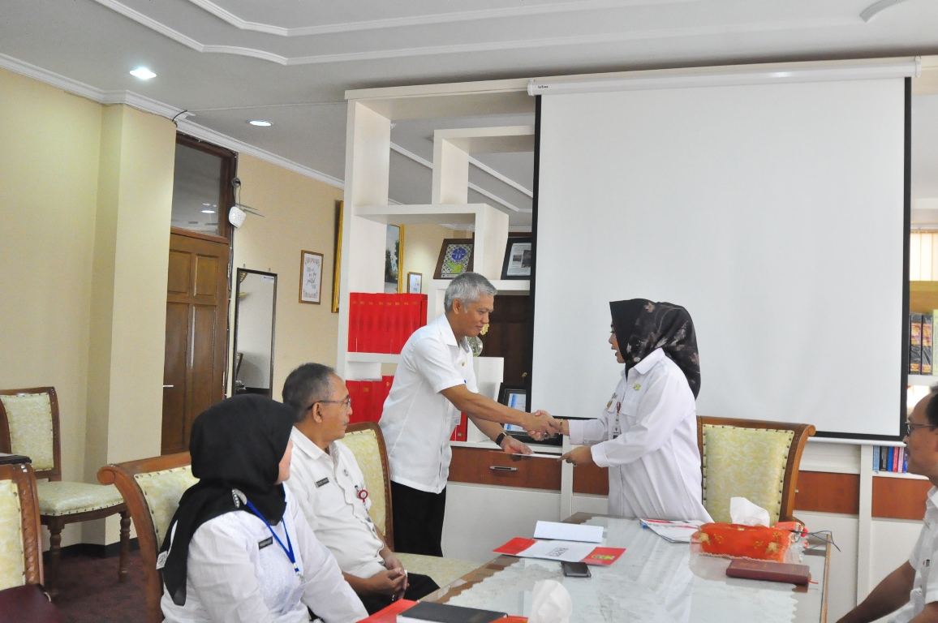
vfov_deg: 36.8
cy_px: 312
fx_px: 937
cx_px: 469
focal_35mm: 36
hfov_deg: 53.2
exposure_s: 1/200
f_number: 4.5
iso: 3200
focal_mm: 24
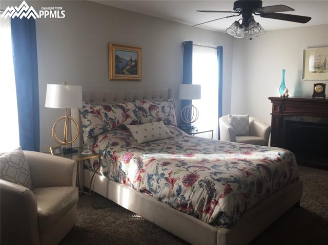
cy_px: 122
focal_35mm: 29
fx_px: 275
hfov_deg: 61.7
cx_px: 164
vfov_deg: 48.2
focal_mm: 4.15
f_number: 2.2
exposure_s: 1/60
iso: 40
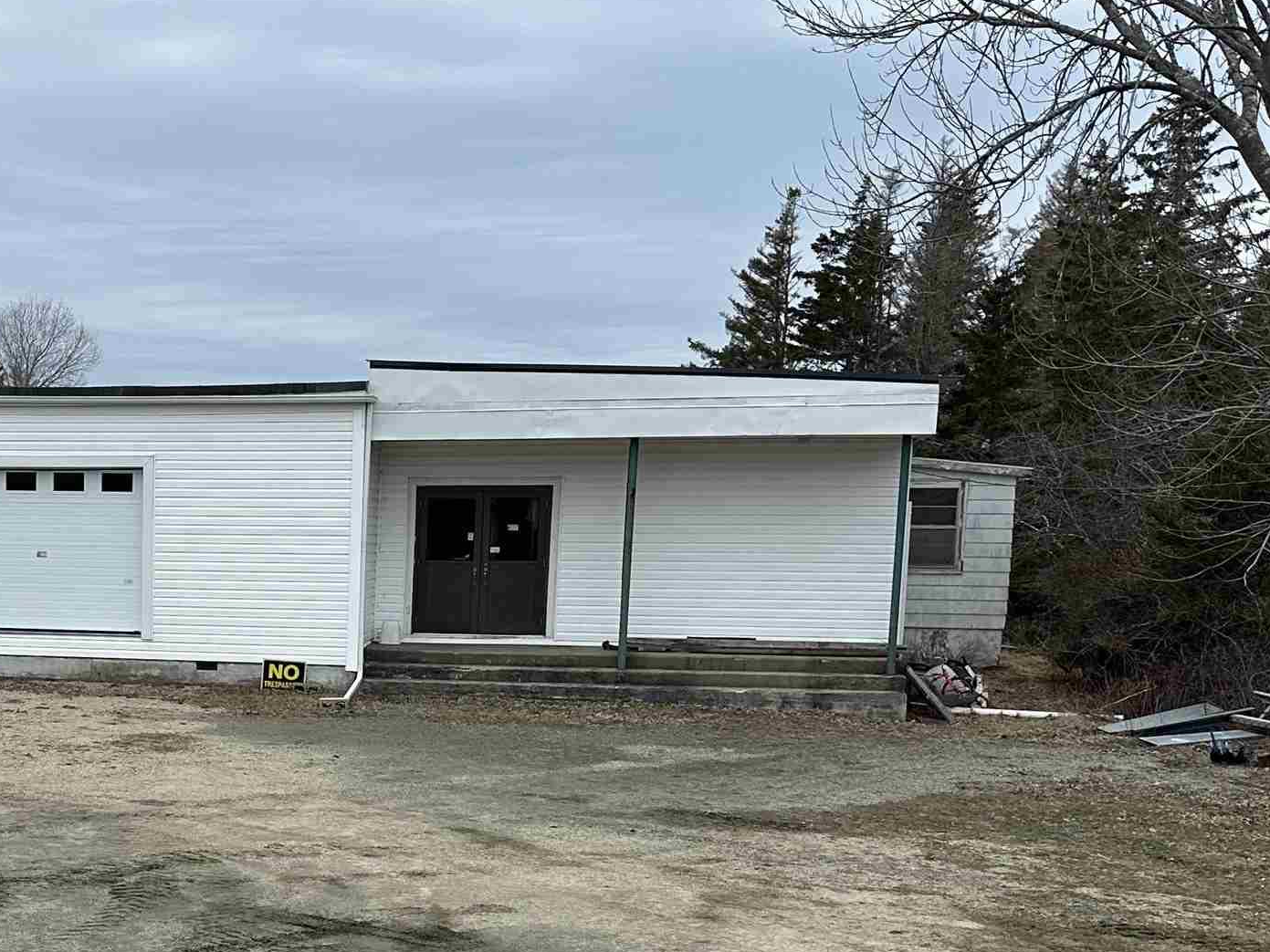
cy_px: 782
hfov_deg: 34.0
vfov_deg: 26.9
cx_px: 104
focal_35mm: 53
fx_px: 1944
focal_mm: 6.86
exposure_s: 1/2410
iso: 80
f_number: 1.78
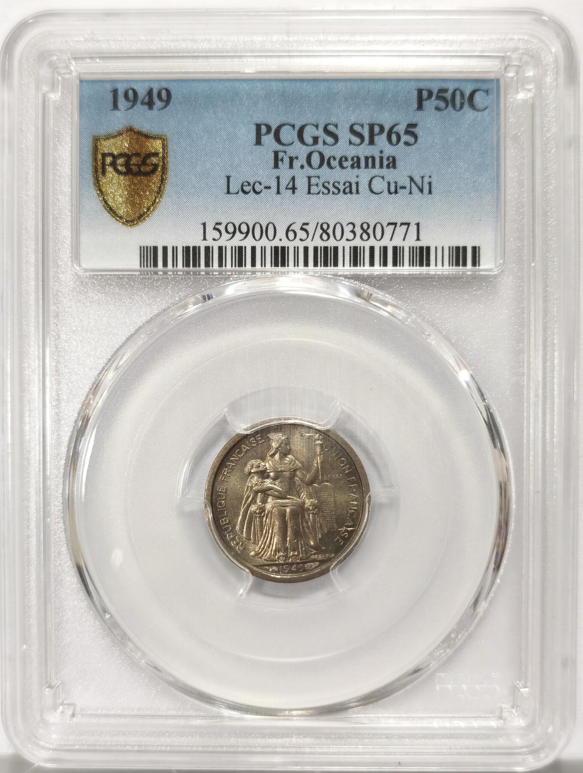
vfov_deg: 35.5
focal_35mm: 54
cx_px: 292
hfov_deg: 27.1
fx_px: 1207
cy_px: 386
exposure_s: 1/100
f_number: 16
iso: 125
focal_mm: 5.56
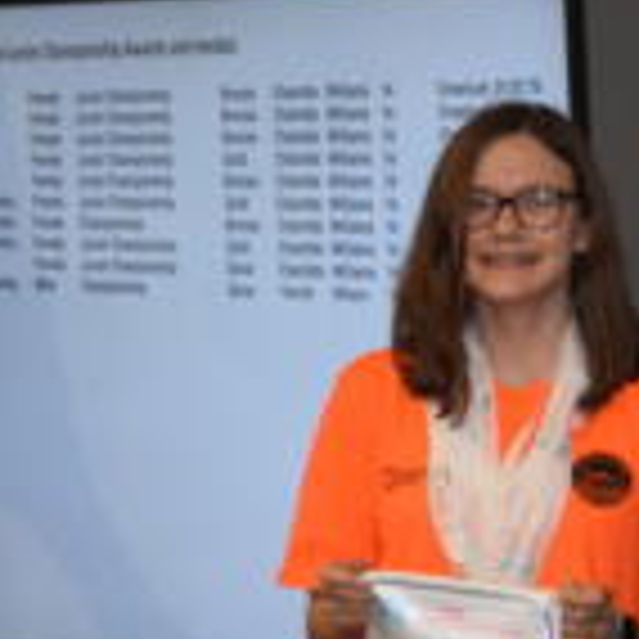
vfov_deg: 7.1
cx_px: 760
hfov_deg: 7.1
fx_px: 5148
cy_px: 299
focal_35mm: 246
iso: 2800
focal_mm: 55
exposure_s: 1/60
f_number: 5.6
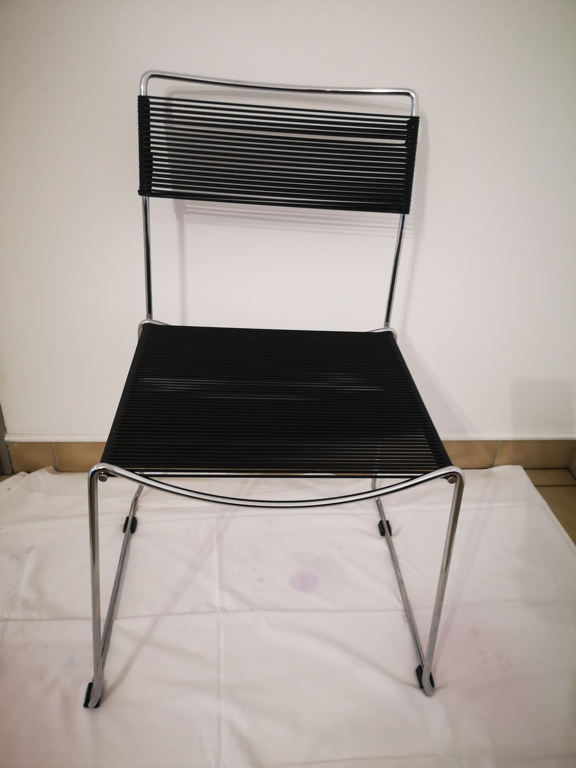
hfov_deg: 51.4
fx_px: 599
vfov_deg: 65.3
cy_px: 384
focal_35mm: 27
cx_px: 288
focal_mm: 3.95
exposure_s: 1/20
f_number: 1.8
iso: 400
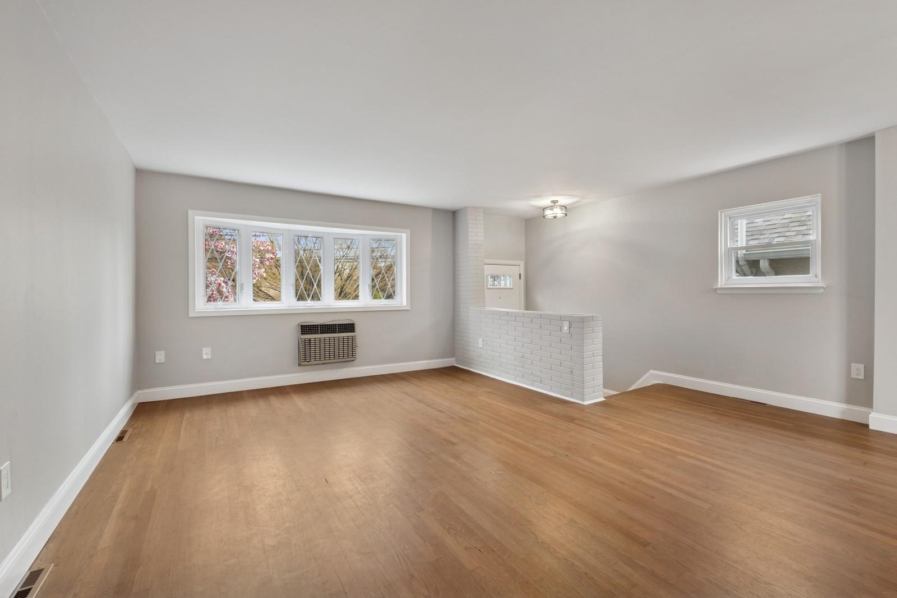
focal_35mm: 15
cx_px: 448
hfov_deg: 100.4
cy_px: 299
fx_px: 374
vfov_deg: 77.3
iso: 640
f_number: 14
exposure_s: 1/15
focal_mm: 15
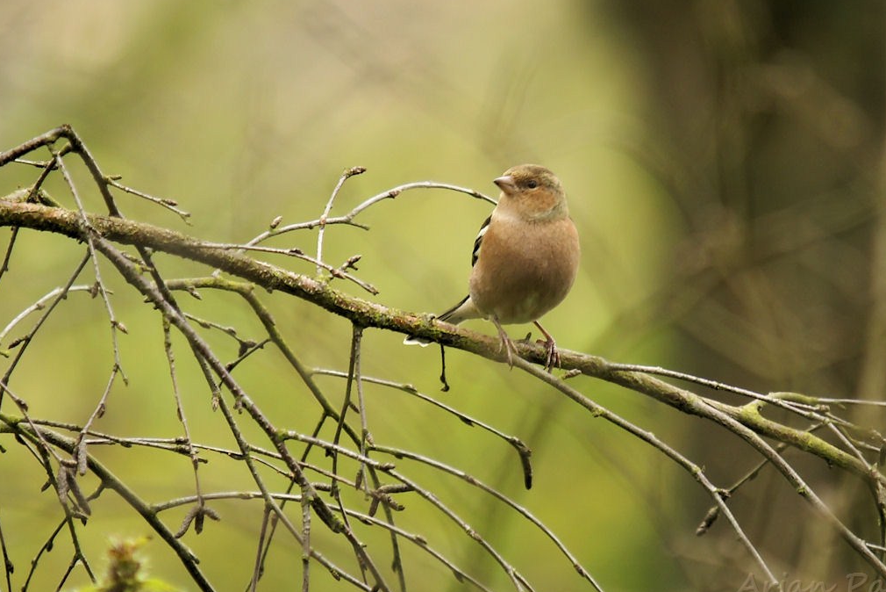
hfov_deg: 3.7
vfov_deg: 2.5
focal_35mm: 557
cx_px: 530
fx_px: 13711
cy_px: 265
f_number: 4
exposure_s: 1/40
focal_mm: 300
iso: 100
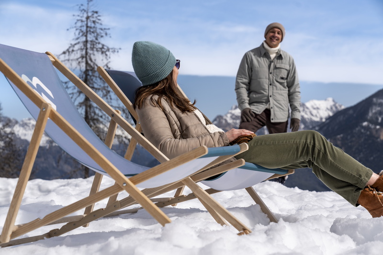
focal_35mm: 70
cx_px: 192
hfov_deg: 28.8
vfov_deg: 19.4
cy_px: 128
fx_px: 745
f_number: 5.6
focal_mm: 70
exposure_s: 1/1000
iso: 100
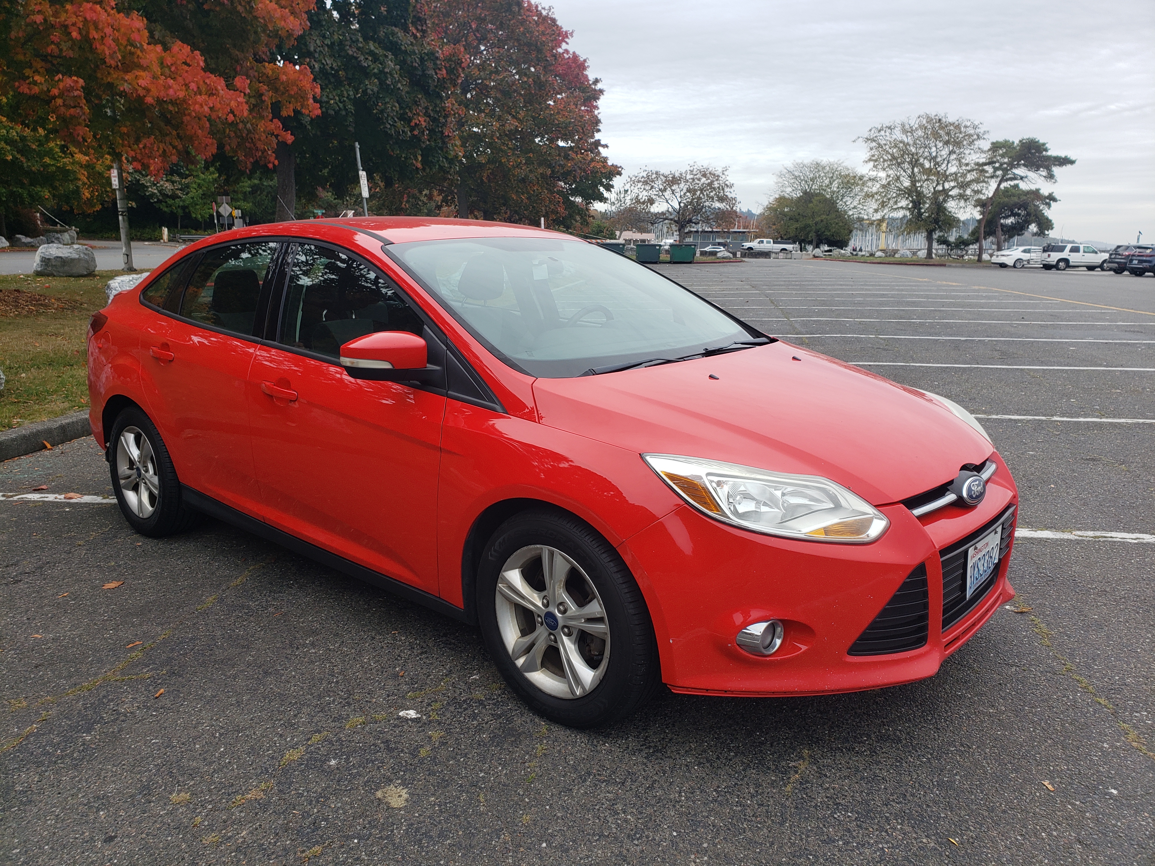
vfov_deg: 53.1
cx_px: 578
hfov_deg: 67.3
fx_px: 868
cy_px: 433
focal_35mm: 26
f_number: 2.4
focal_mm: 4.3
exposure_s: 1/143
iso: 50
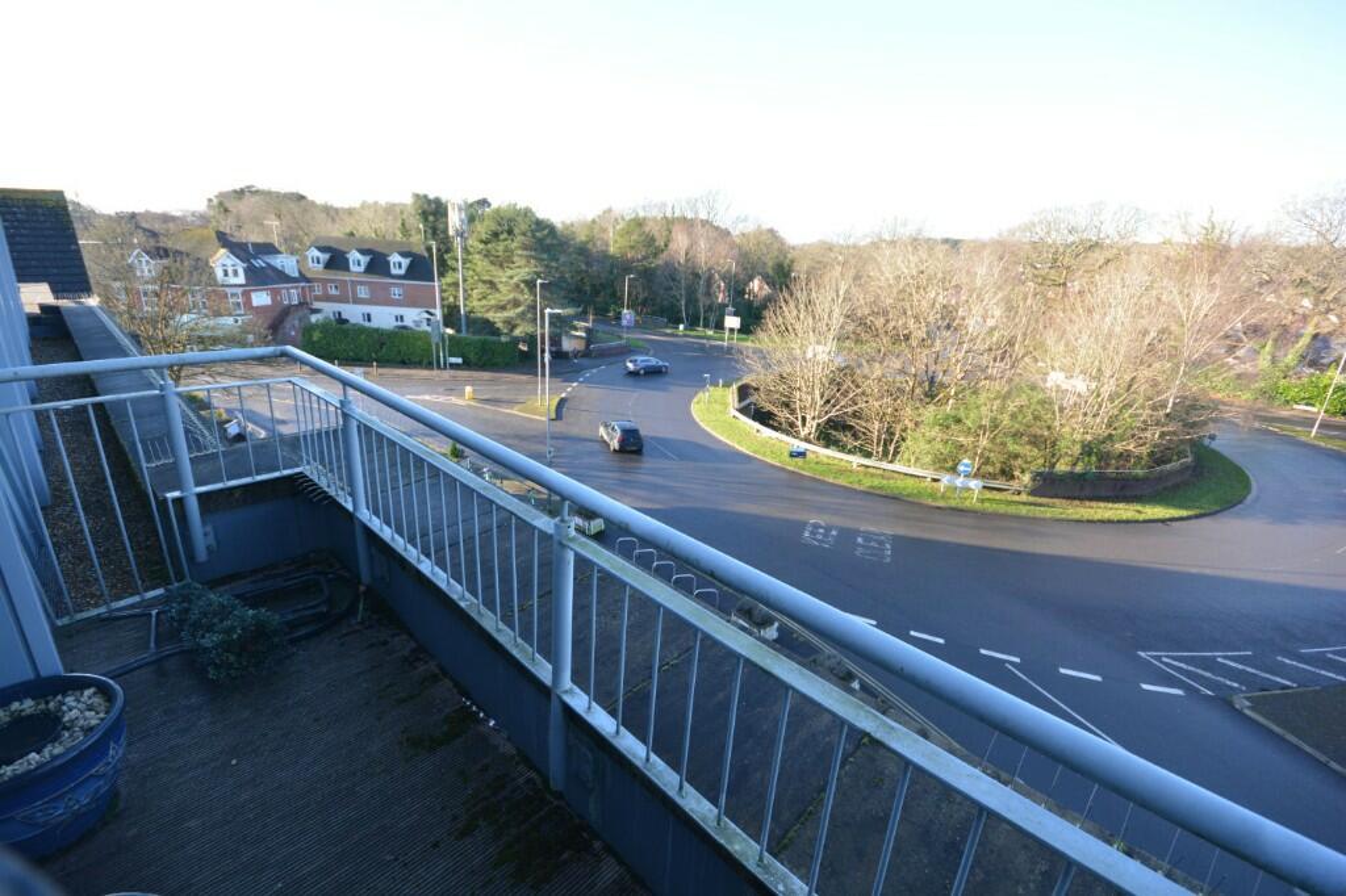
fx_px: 561
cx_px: 673
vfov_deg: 77.3
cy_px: 448
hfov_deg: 100.4
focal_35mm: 15
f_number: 8
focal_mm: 10
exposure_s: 1/100
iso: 400
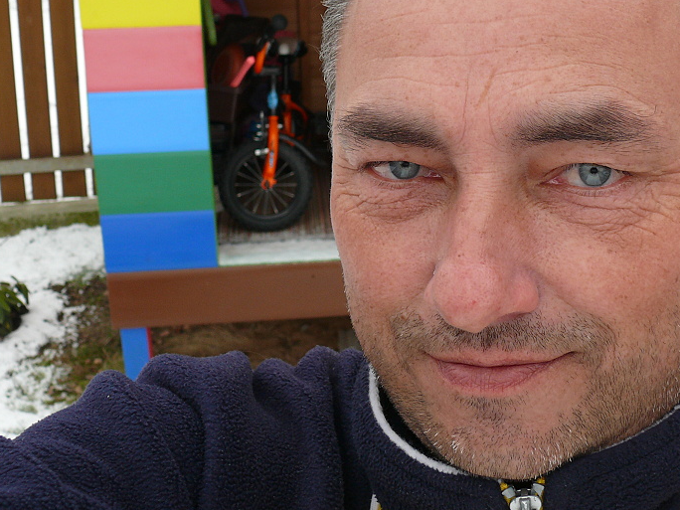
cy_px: 157
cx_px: 475
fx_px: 1100
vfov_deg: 25.9
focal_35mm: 56
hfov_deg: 33.9
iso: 100
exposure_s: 1/200
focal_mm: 7.4
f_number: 4
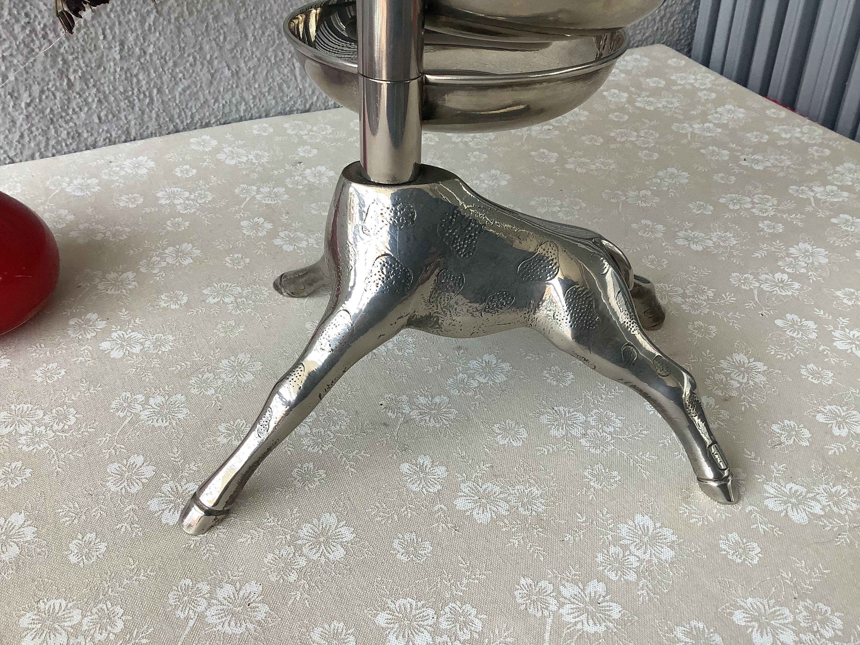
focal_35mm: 31
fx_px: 770
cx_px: 430
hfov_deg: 58.4
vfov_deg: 45.4
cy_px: 322
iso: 64
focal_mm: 3.3
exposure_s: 1/120
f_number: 2.4
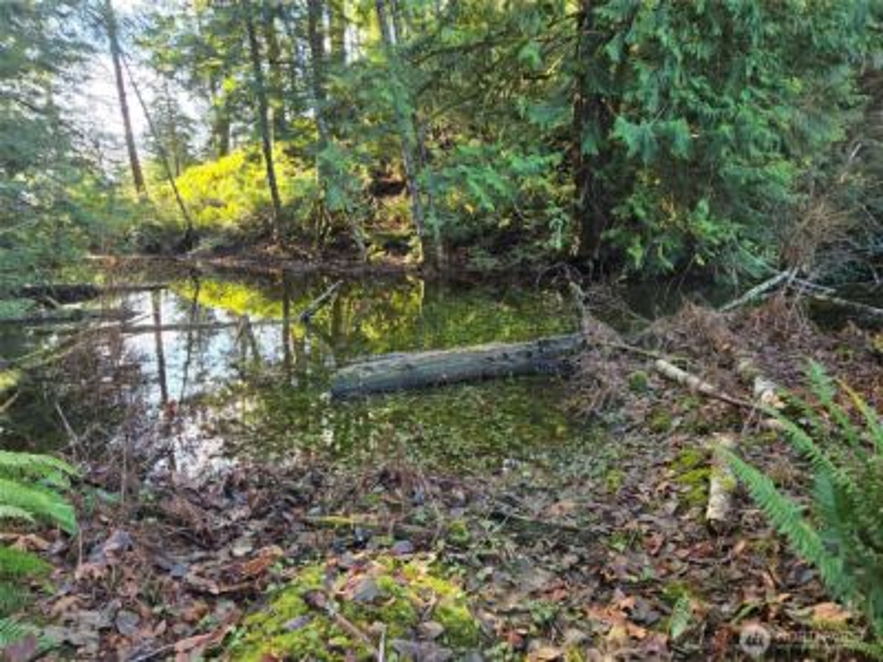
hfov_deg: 73.9
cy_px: 331
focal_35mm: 23
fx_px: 587
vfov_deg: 58.9
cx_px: 442
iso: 100
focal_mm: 5.4
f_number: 1.8
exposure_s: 1/180
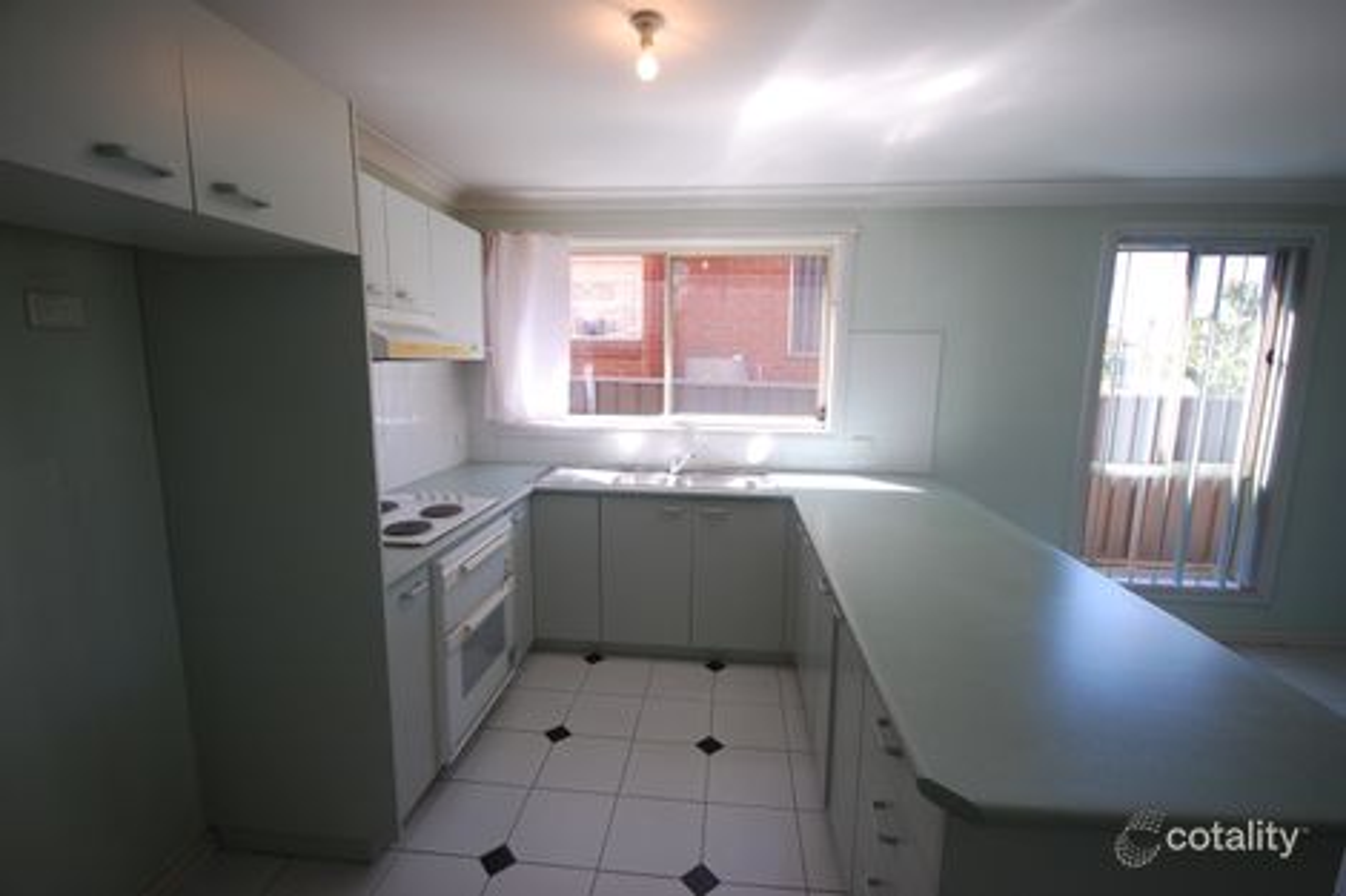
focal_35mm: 15
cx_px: 673
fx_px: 561
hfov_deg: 100.4
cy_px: 448
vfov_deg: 77.3
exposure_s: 1/100
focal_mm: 10
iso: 200
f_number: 5
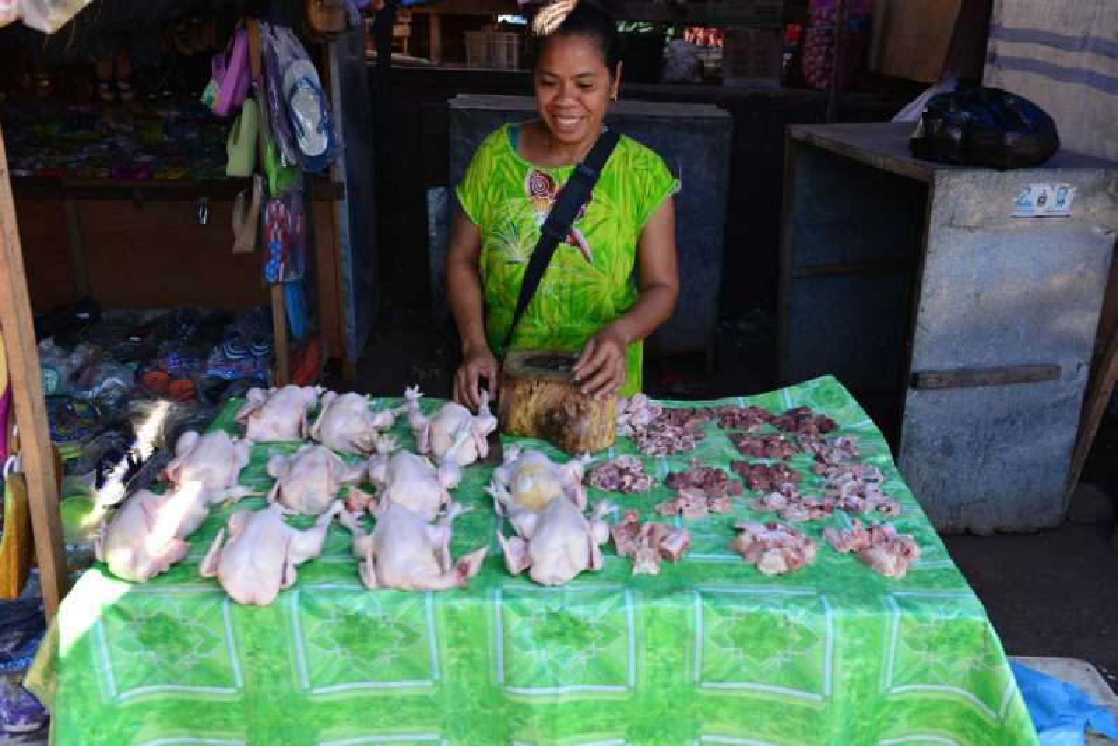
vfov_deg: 38.9
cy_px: 373
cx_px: 559
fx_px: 1056
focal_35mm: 34
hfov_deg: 55.8
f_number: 5
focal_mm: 34
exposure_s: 1/100
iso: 250
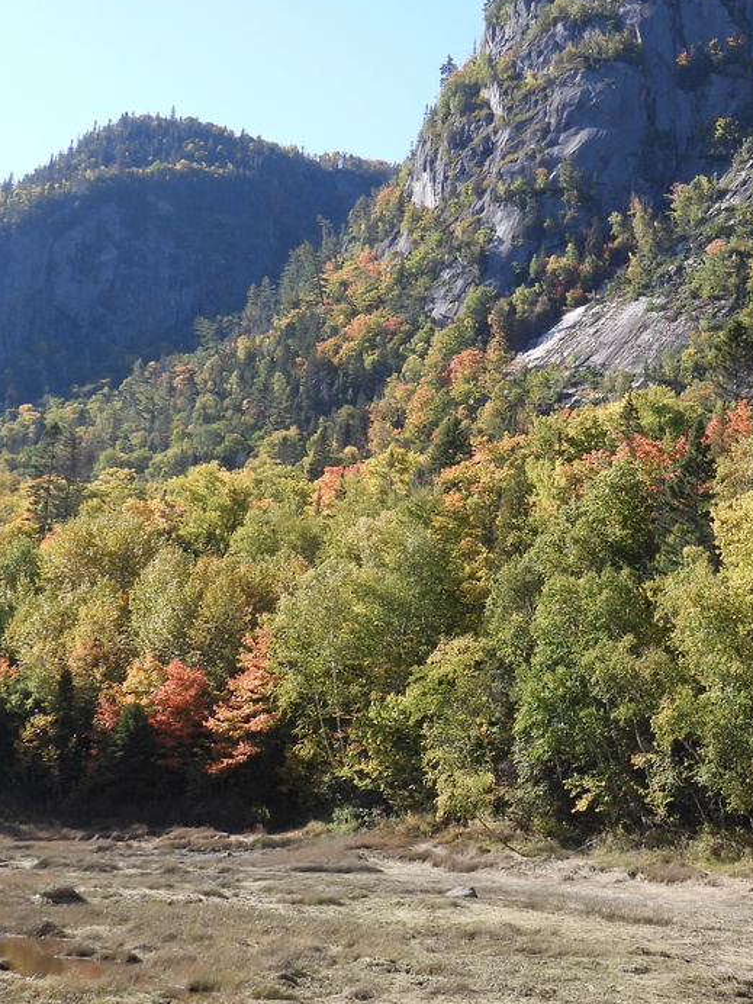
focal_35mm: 61
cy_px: 472
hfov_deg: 23.4
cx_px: 672
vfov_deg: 31.7
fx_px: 1769
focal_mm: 5.9
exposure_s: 1/640
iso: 100
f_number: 3.2
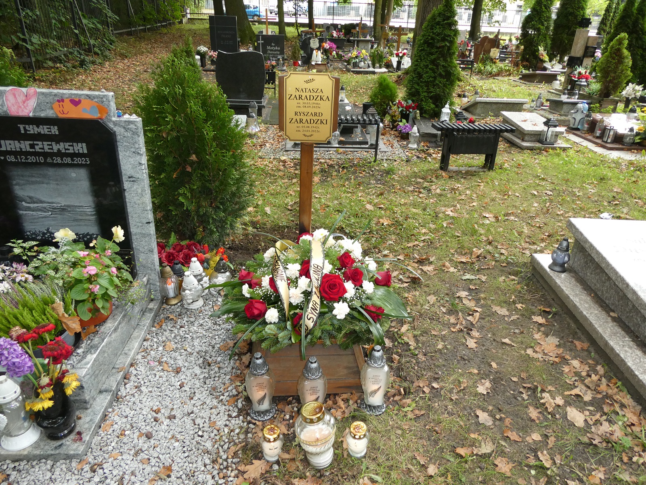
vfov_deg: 56.8
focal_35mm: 24
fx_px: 448
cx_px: 323
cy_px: 242
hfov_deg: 71.6
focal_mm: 4.3
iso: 200
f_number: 3.3
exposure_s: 1/60
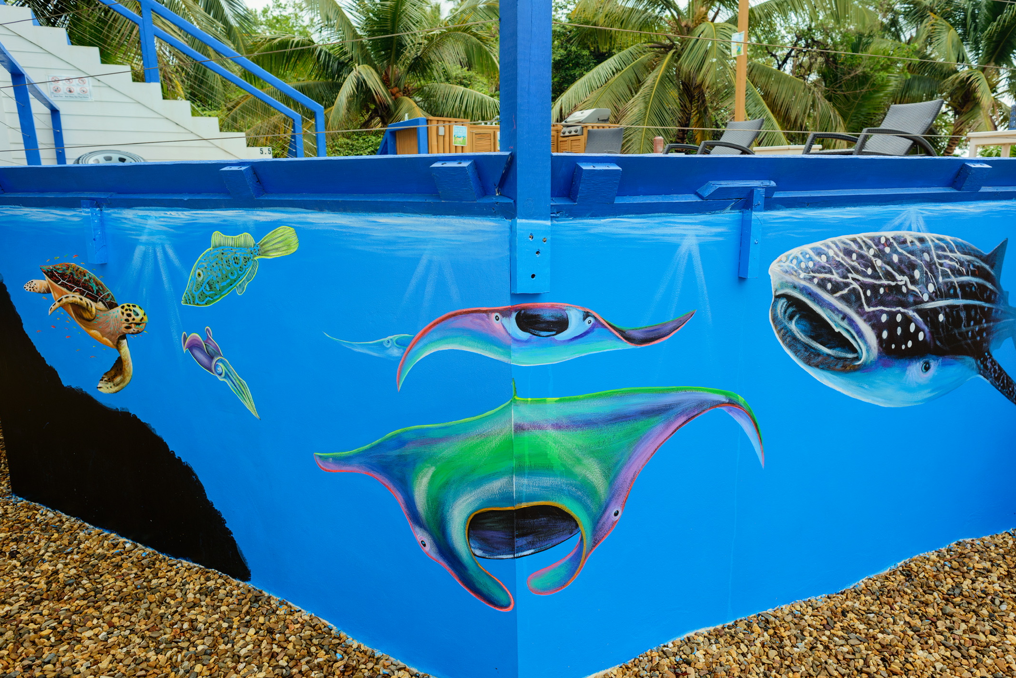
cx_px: 534
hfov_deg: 69.3
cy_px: 340
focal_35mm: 26
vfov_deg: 49.6
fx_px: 734
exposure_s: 1/200
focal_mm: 24
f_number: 7.1
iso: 200
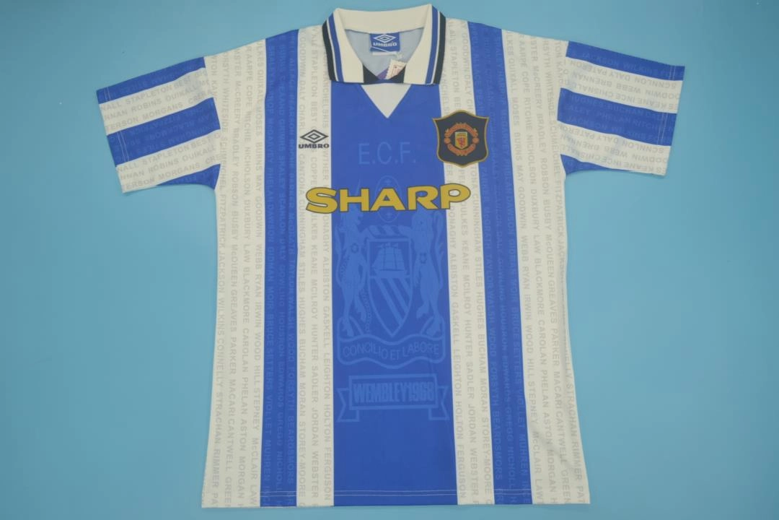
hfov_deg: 61.9
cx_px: 390
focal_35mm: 30
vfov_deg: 43.6
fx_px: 649
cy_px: 260
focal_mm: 20
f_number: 3.8
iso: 200
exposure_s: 1/160
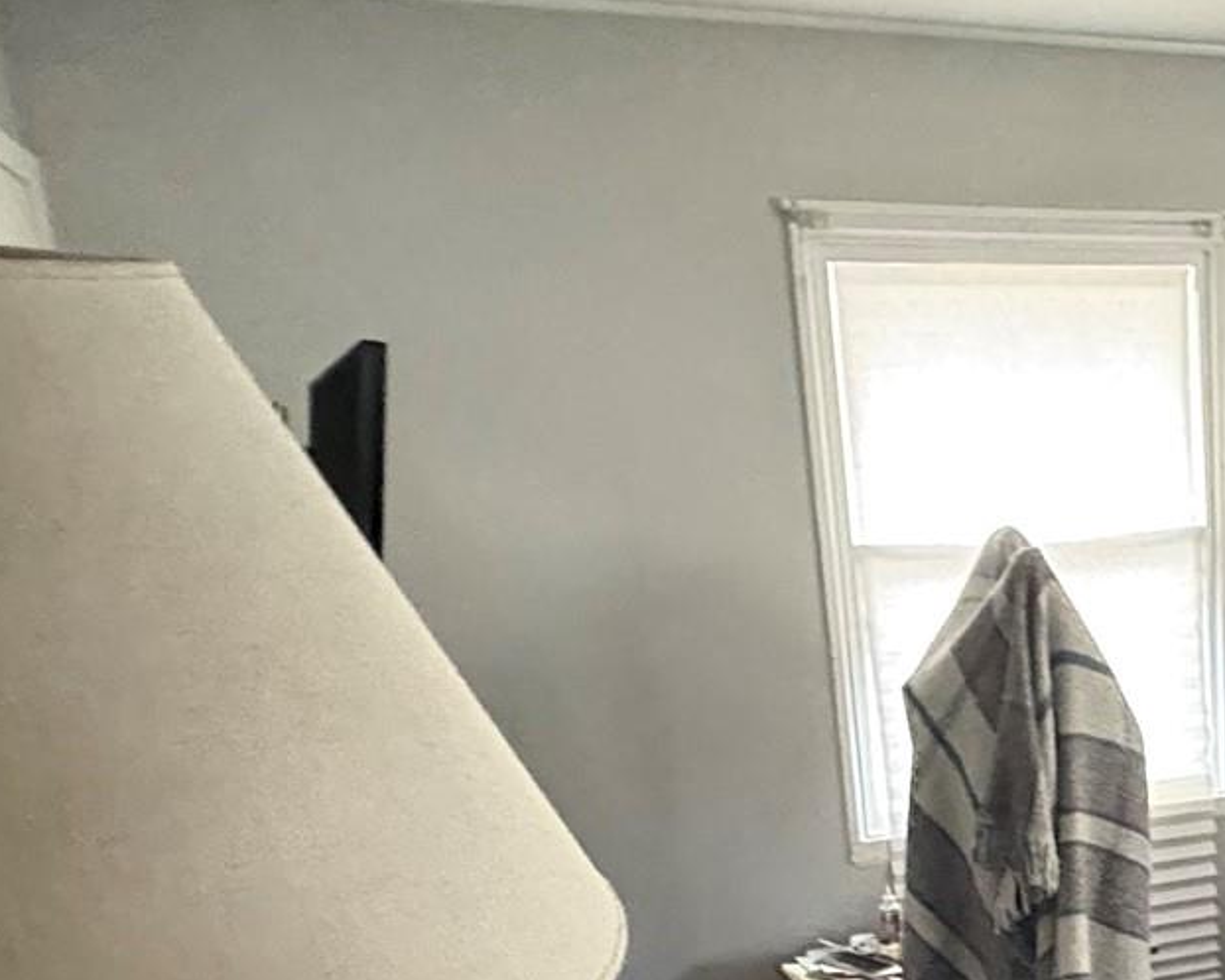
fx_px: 1632
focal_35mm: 45
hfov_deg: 37.4
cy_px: 956
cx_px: 1186
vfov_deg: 31.2
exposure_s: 1/39
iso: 1000
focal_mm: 2.22
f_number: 2.2
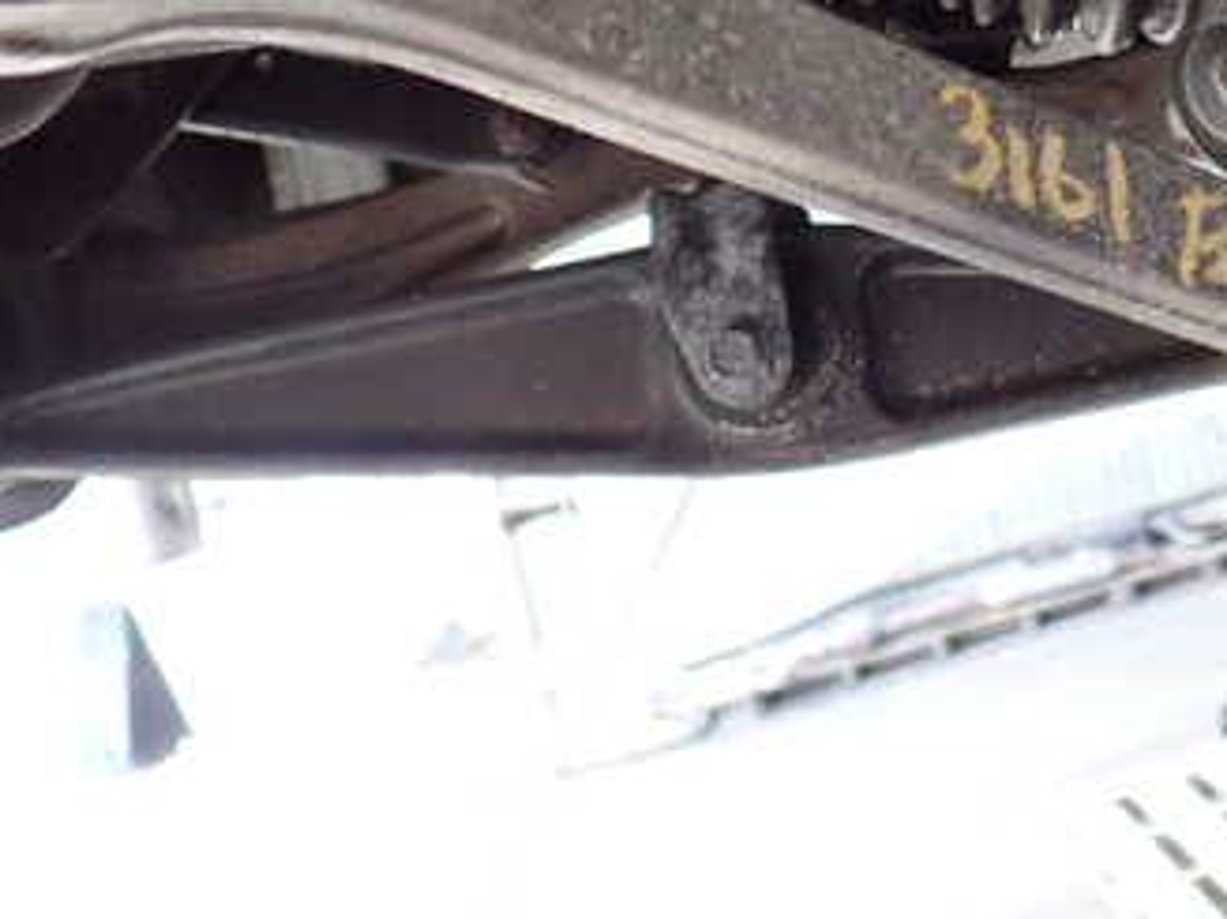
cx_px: 991
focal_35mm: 55
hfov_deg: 33.9
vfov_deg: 25.7
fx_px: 1949
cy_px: 94
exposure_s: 1/60
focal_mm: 5.4
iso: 160
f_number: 2.3
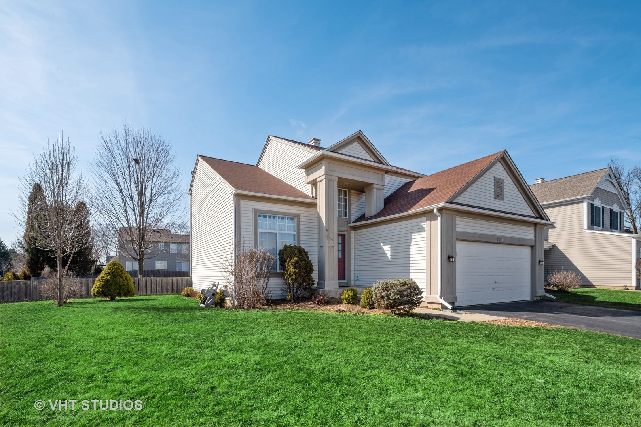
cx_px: 320
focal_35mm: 17
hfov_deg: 93.3
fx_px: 303
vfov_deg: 70.4
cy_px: 214
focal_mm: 17
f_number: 22
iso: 100
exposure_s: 1/30
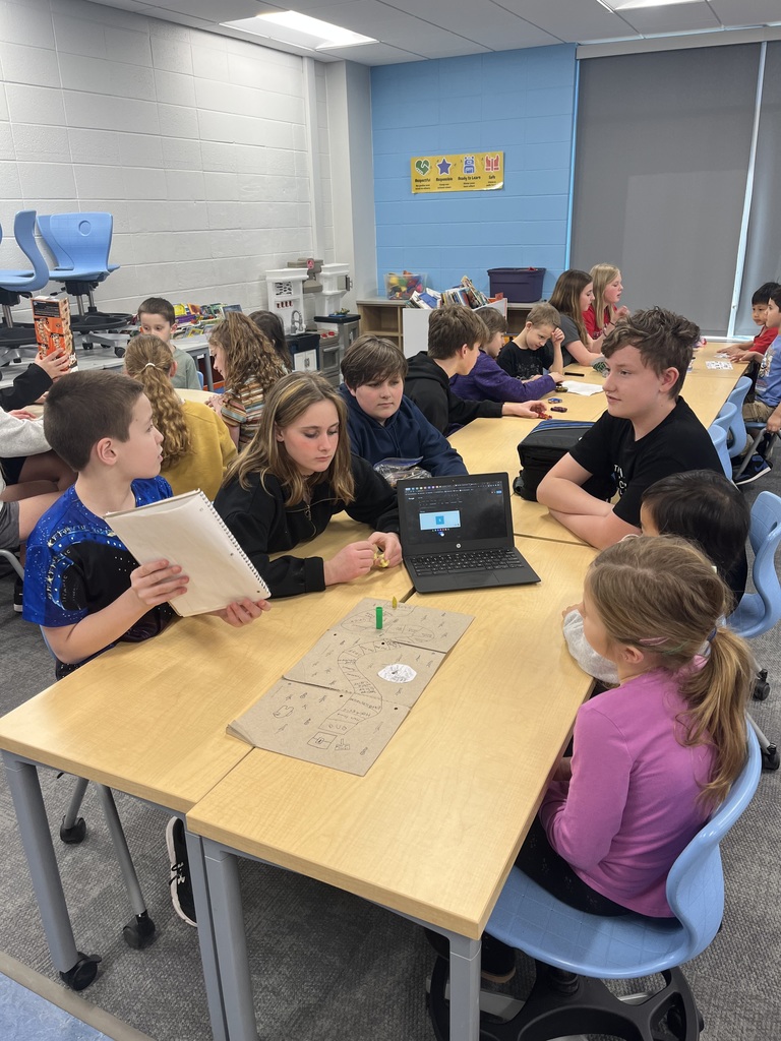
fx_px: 782
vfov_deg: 67.3
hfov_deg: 53.1
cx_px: 390
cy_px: 520
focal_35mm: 26
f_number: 1.6
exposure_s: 1/60
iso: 64
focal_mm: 5.1
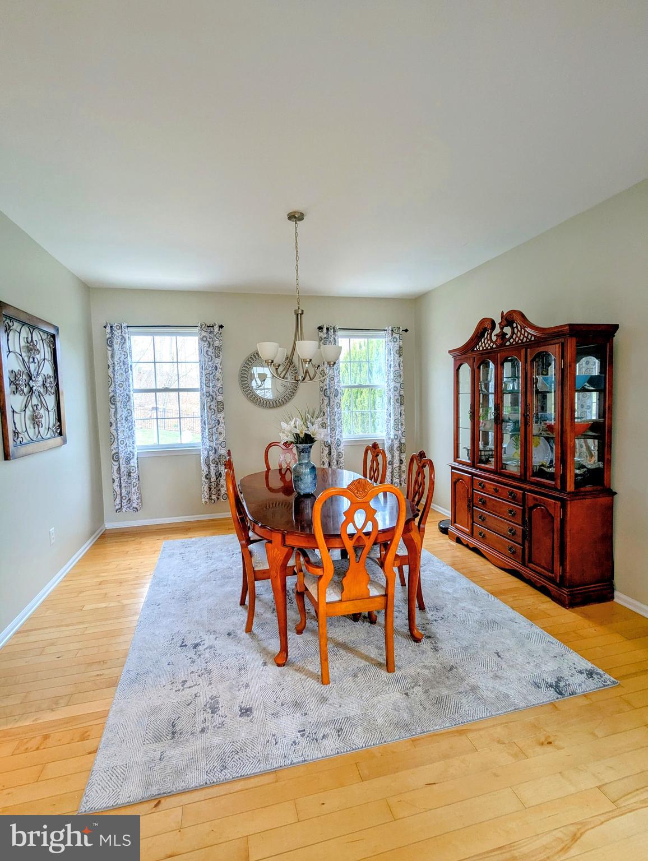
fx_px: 398
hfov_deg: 78.2
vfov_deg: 94.4
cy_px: 430
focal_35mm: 16
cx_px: 324
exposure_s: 1/24
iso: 55
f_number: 2.2
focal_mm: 2.35
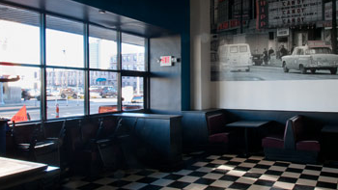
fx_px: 233
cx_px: 201
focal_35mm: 26
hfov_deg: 71.2
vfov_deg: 43.7
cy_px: 60
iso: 200
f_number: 16
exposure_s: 1/2.5
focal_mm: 10
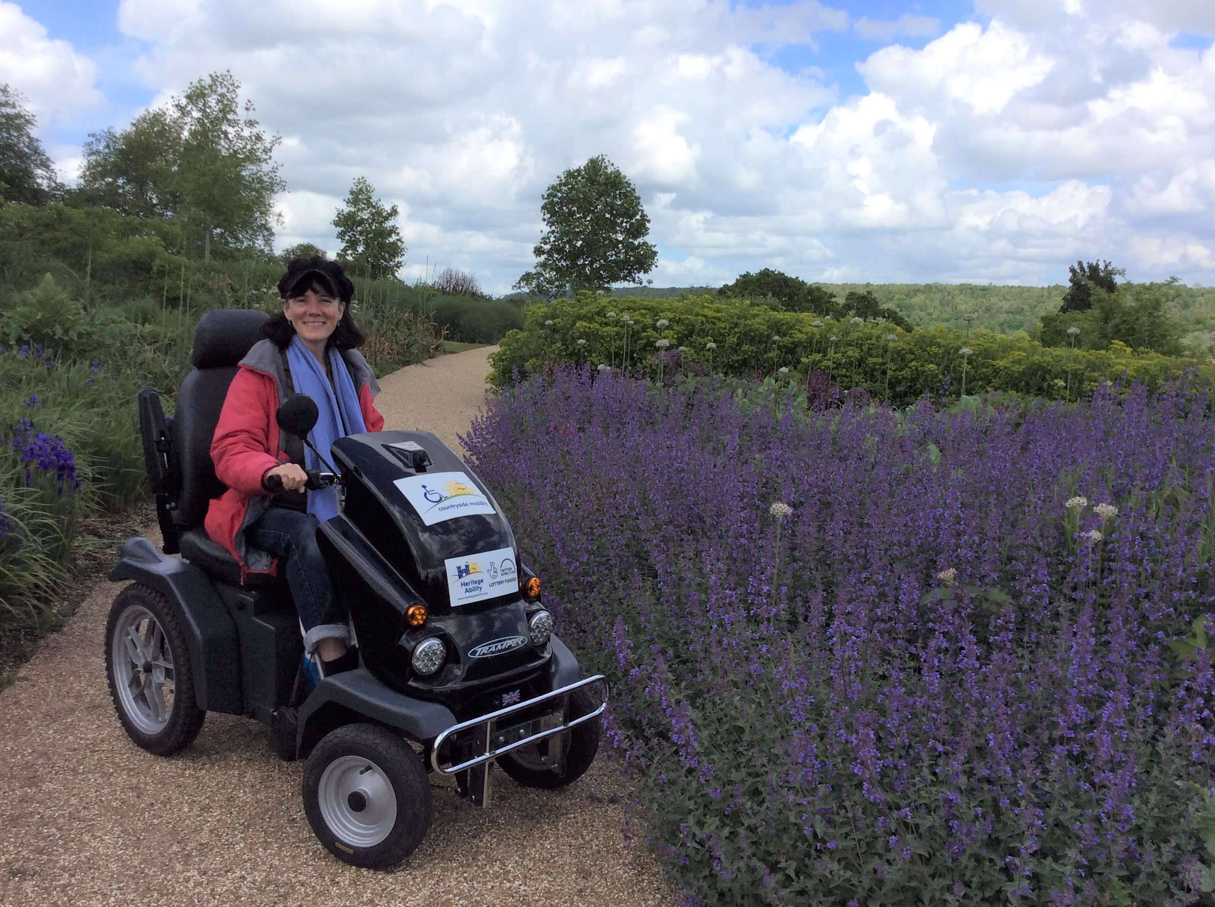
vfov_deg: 40.6
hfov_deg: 52.7
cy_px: 425
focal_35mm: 35
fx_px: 1227
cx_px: 606
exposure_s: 1/1845
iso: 32
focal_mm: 3.3
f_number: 2.4
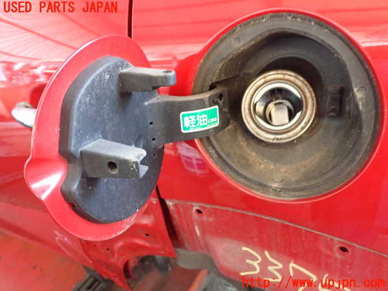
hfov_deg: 60.0
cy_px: 146
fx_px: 336
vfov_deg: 46.8
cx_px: 194
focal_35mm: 30
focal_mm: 5.4
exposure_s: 1/30
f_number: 2.3
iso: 800
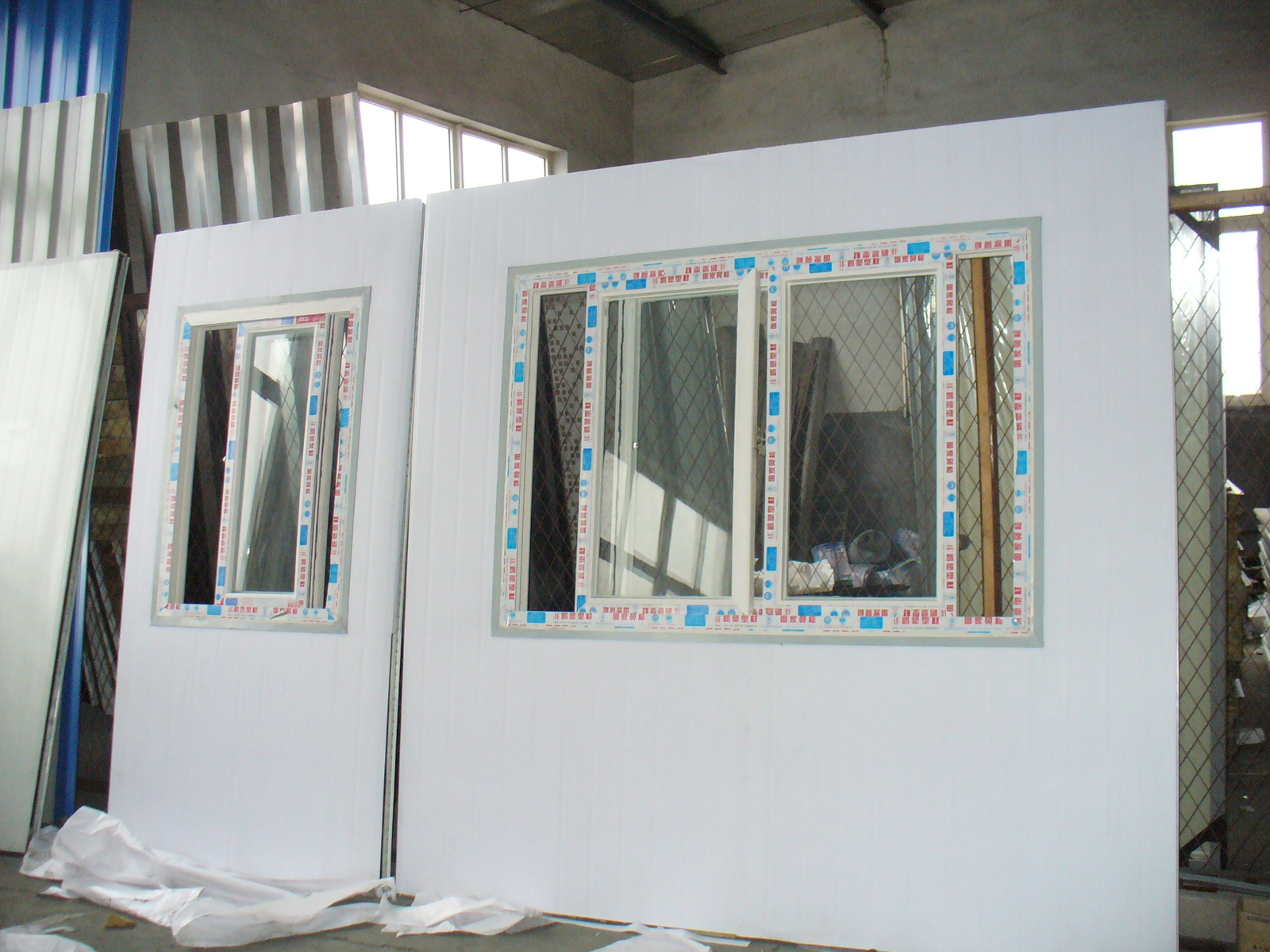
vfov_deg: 38.7
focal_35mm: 37
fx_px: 1357
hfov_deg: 50.1
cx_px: 635
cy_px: 476
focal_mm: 6.1
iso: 300
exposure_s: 1/60
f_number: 2.8
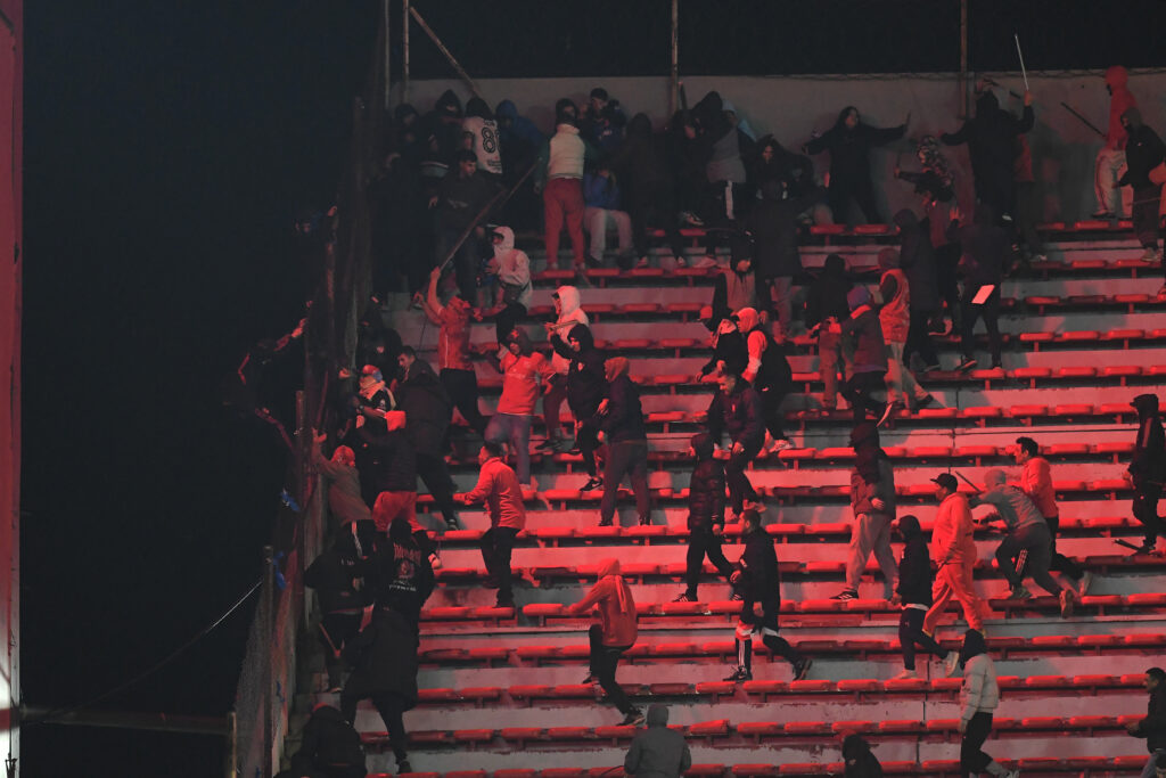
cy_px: 389
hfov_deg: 4.6
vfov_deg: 3.1
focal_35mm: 450
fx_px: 14576
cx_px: 583
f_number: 2.8
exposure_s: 1/640
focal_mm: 300
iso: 4000
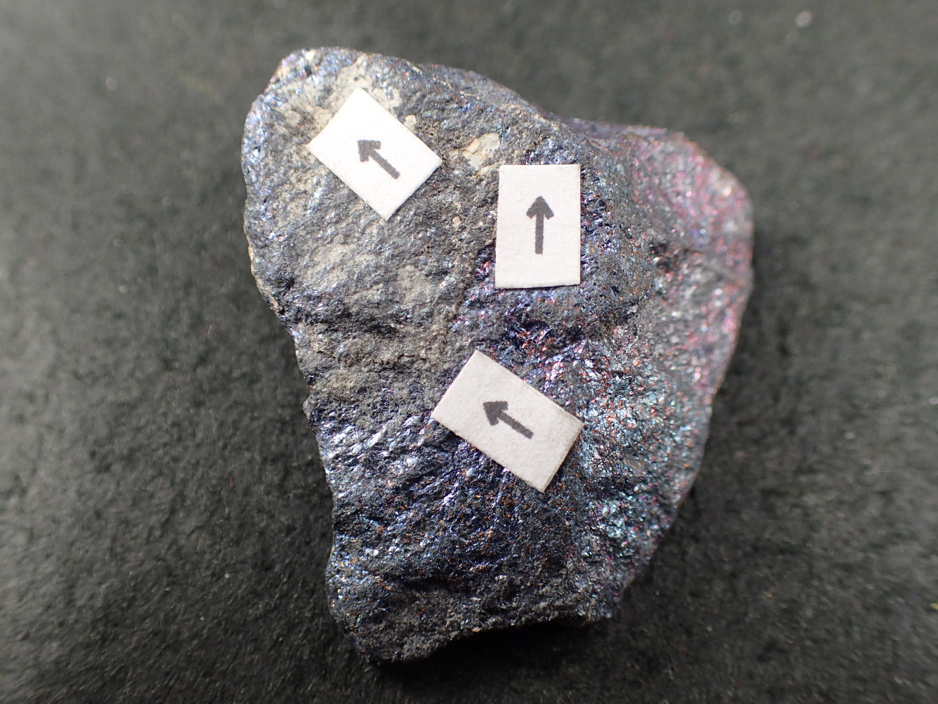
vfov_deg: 41.8
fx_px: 921
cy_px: 361
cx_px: 481
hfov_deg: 53.9
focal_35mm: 34
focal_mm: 5.5
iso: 160
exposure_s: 1/125
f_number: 2.3
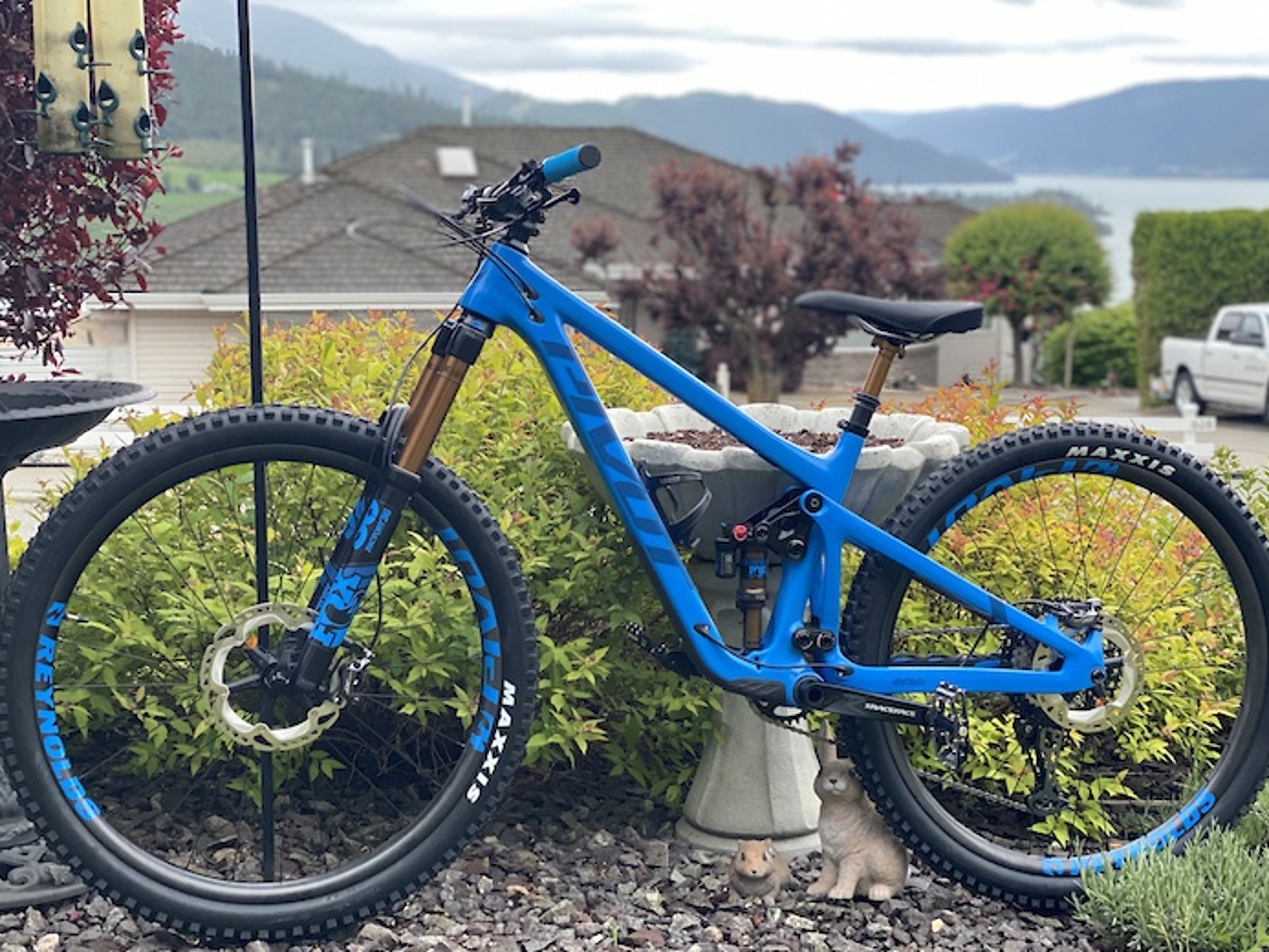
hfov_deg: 32.2
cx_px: 621
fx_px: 2200
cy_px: 432
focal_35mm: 60
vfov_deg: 24.4
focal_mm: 6
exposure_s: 1/122
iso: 160
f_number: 2
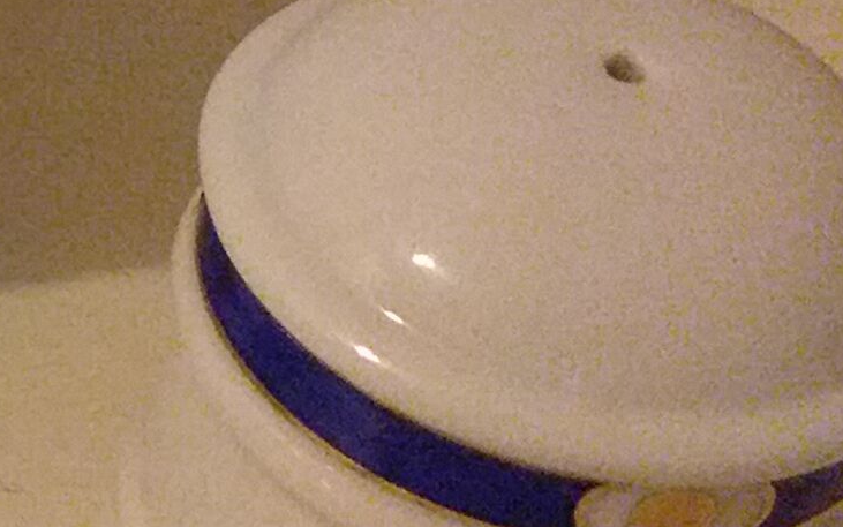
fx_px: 2826
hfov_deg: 15.2
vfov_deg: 10.6
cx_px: -567
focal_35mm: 123
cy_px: 95
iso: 800
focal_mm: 3.6
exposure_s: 1/17
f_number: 1.9
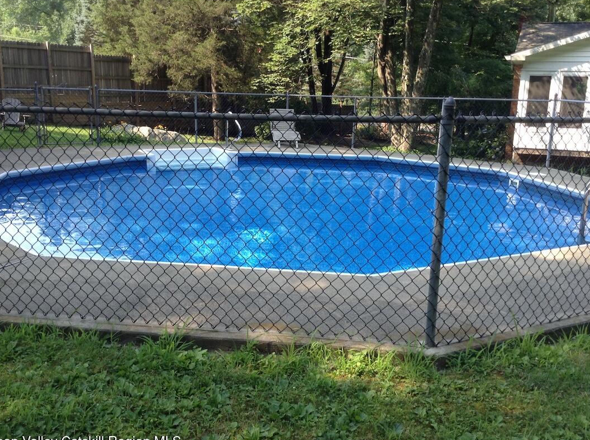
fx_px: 612
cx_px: 291
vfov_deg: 39.5
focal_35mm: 36
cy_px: 223
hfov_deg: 51.4
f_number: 2.4
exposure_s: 1/199
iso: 32
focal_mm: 3.3
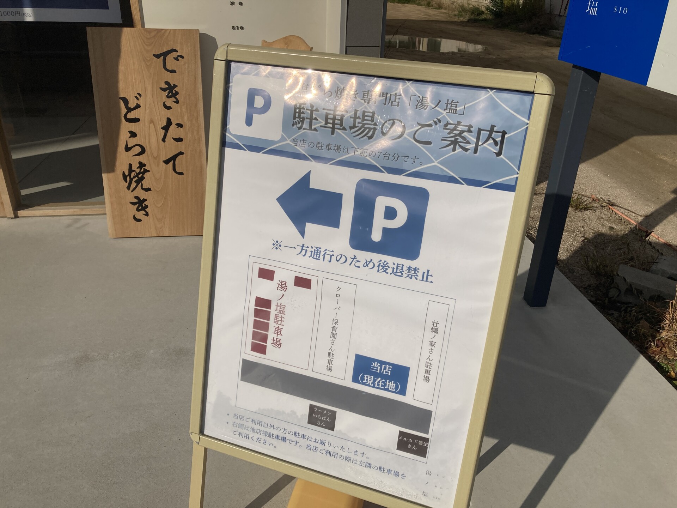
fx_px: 548
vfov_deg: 49.7
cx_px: 338
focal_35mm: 28
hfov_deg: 63.4
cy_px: 254
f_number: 1.8
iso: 25
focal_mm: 3.99
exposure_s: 1/12048
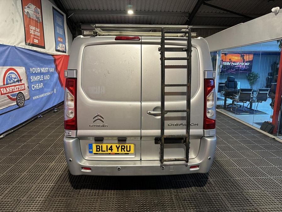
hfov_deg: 71.6
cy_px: 106
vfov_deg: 56.8
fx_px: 196
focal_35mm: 24
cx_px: 141
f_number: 1.78
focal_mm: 6.86
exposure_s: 1/50
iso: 160
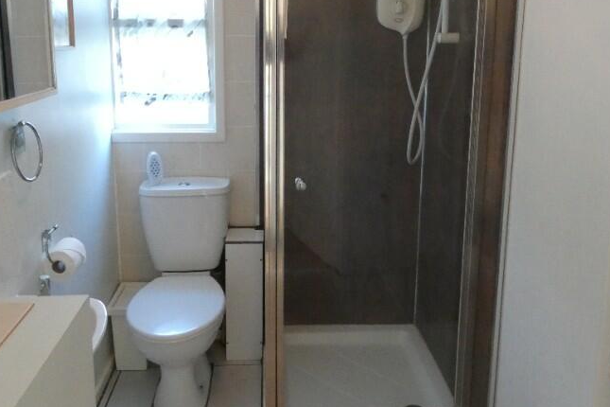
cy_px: 123
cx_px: 290
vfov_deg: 39.3
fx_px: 559
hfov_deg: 57.2
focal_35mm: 33
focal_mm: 3.6
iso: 800
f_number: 2.8
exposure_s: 1/40
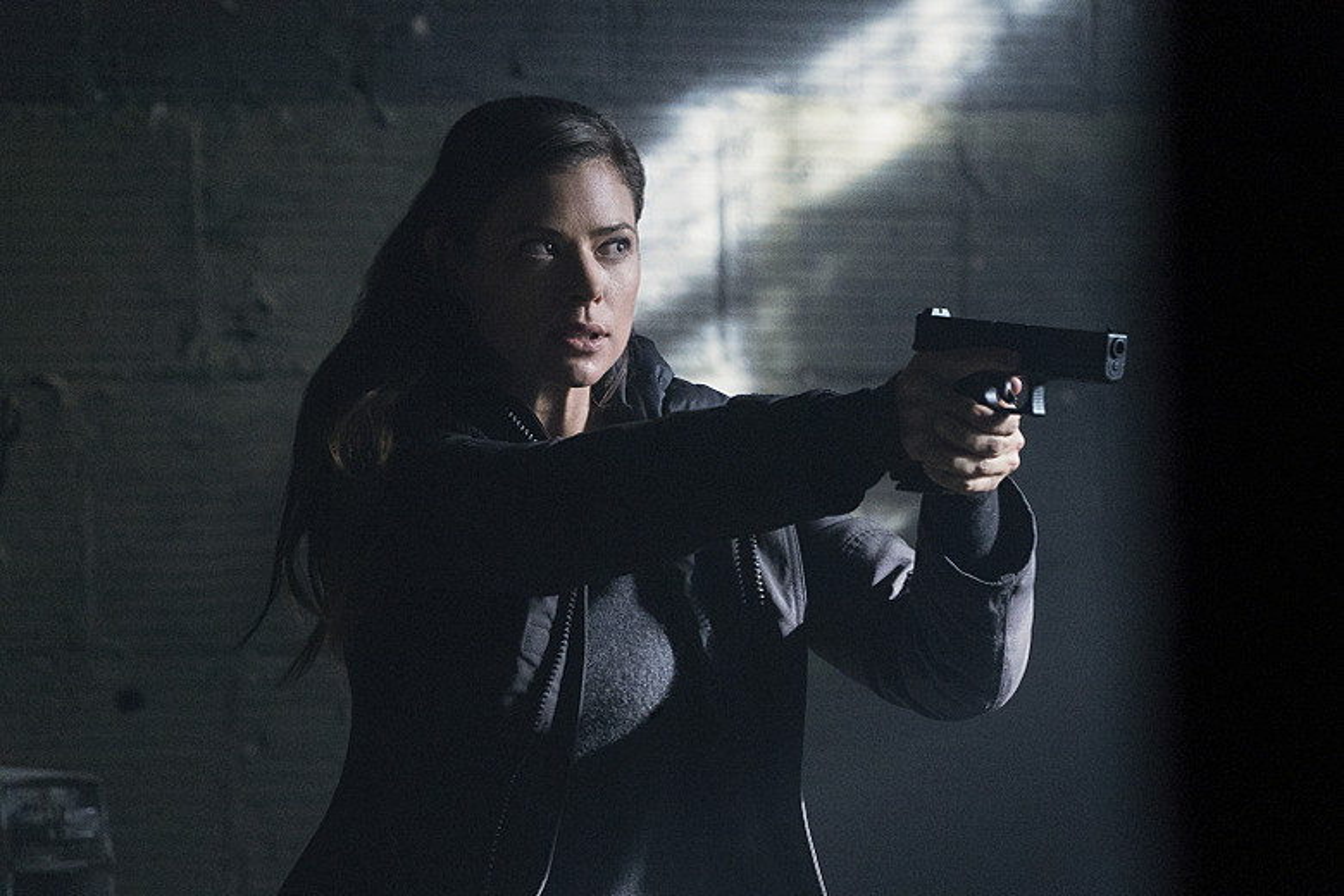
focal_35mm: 200
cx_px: 672
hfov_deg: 10.3
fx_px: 7466
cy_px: 448
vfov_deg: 6.9
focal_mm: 200
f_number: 5.6
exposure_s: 1/200
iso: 16000
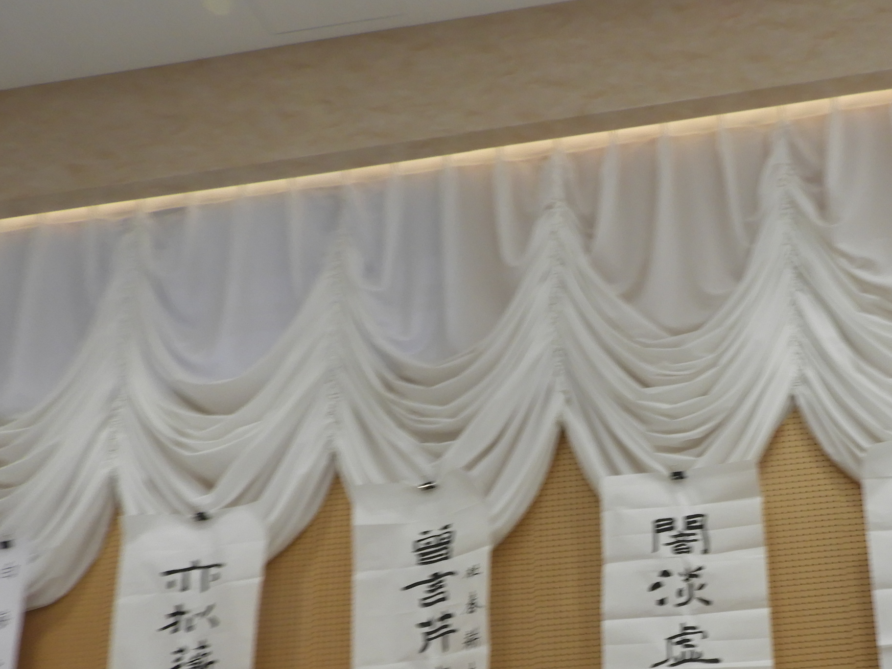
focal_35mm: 43
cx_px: 732
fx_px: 1108
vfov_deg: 32.2
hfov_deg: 41.7
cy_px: 585
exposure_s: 1/30
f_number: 3.3
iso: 100
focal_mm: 4.3
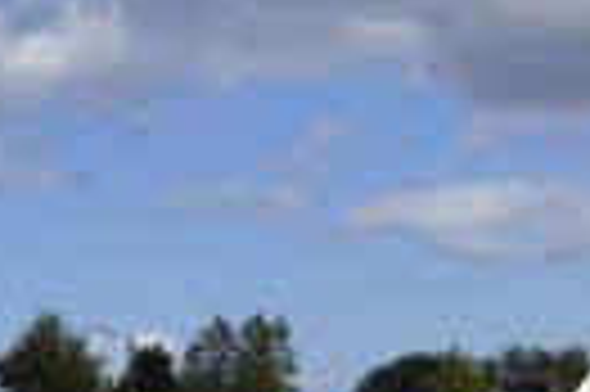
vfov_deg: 10.1
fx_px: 2210
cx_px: 842
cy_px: 333
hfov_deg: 14.4
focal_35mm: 135
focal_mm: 28
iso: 100
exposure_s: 1/160
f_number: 11
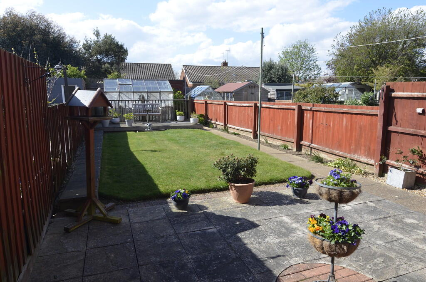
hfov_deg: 73.9
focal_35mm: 24
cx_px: 213
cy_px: 141
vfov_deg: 52.9
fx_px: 283
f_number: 8
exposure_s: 1/250
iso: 180
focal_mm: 16
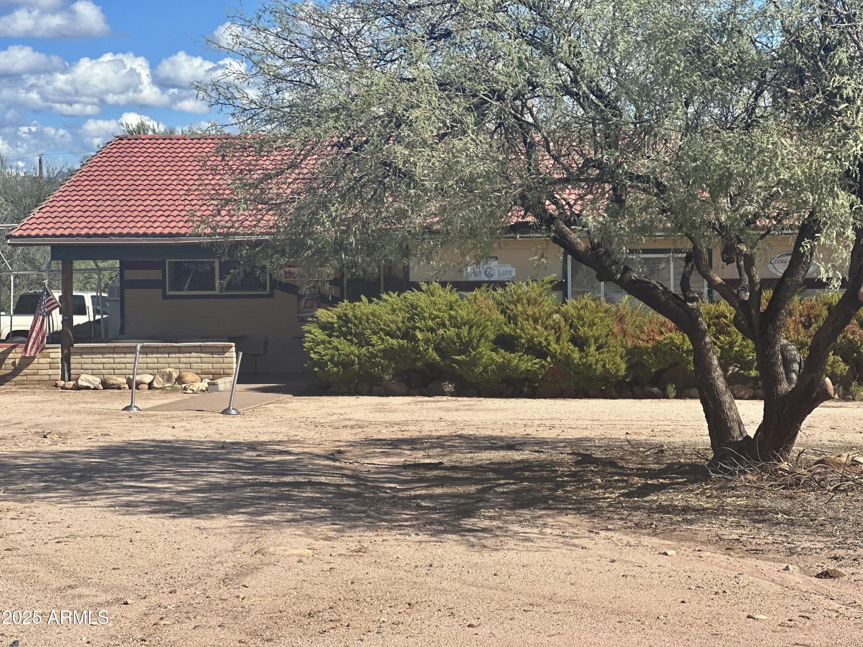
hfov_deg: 25.3
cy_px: 324
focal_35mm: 77
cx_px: 432
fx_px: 1920
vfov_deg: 19.1
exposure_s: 1/664
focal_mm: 9
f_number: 2.8
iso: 32
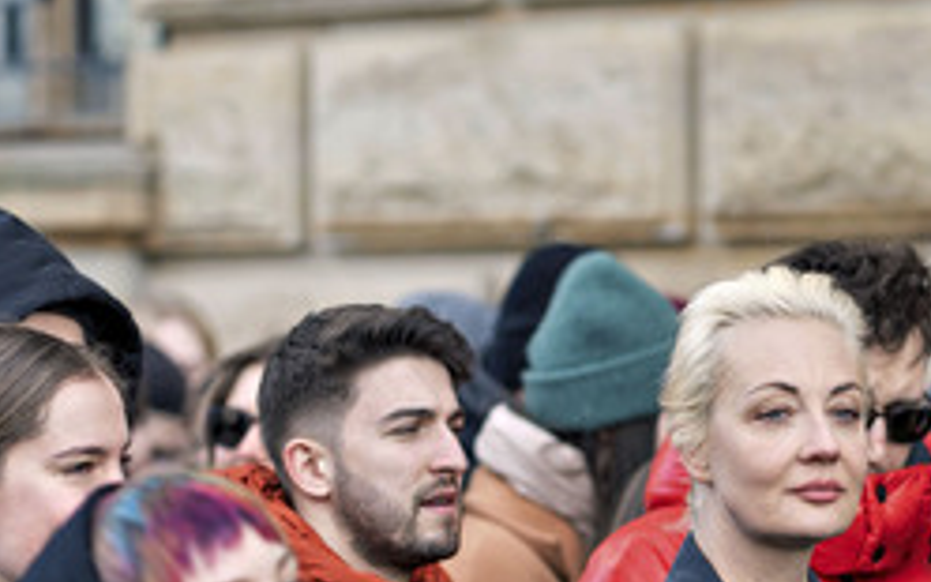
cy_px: 556
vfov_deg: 5.6
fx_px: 5963
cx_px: 771
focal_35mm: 235
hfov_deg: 8.9
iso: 100
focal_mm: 85
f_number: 2
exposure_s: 1/250
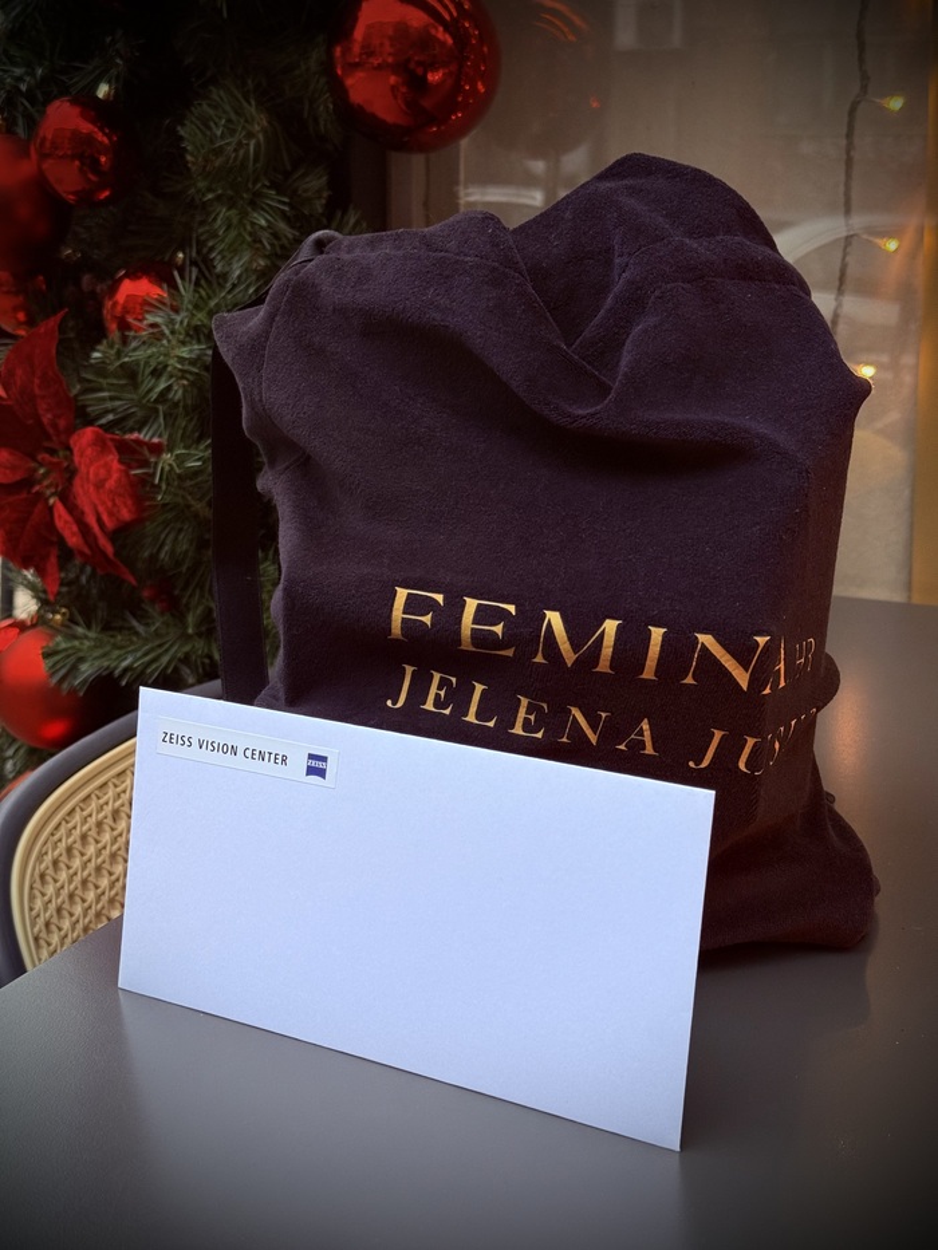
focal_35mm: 48
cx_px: 469
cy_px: 625
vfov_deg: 39.7
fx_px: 1734
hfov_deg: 30.3
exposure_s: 1/50
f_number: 1.78
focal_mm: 6.76
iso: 50
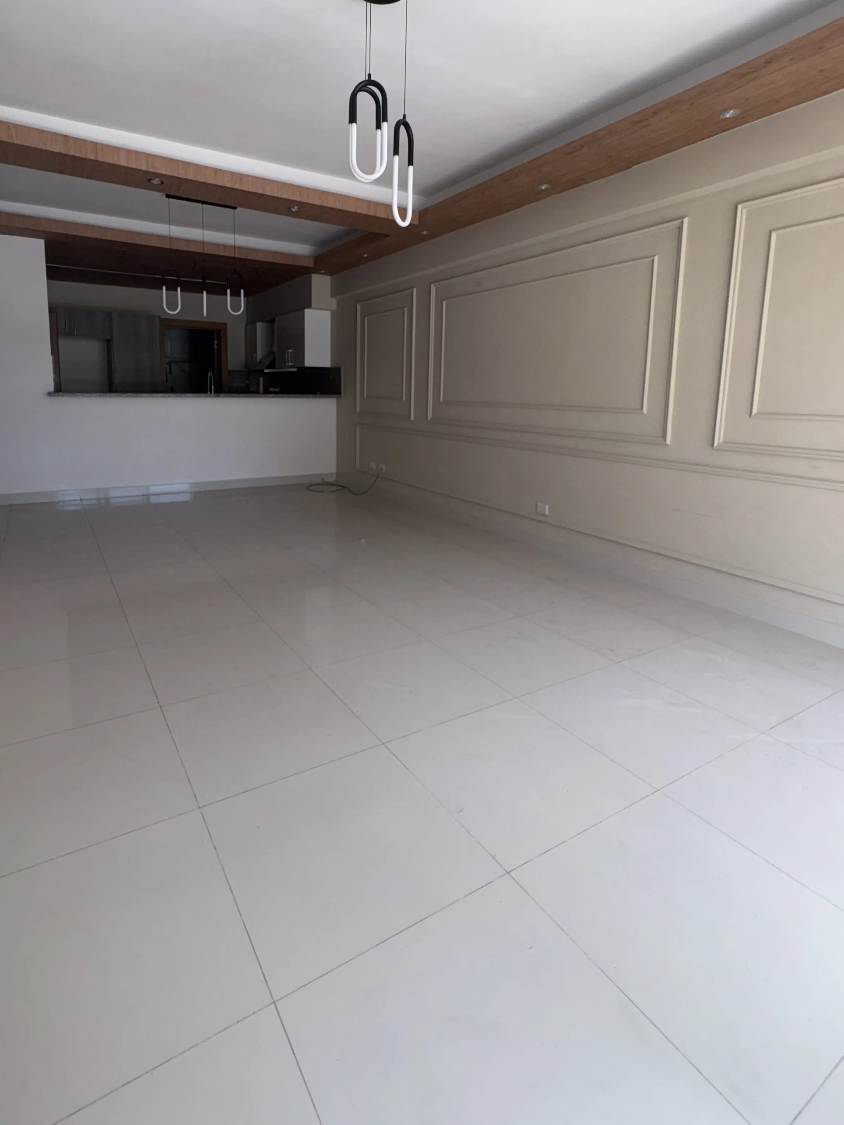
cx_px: 384
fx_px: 585
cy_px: 466
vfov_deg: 86.9
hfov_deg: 71.4
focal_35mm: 18
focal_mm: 2.22
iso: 32
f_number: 2.2
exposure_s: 1/162
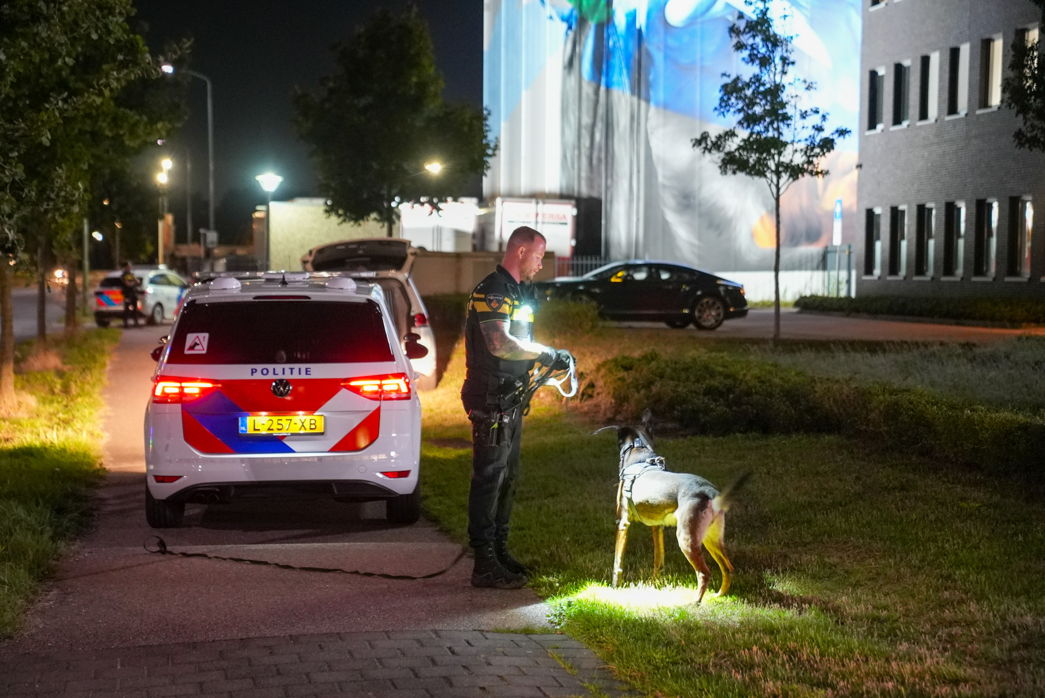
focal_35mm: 70
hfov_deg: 28.8
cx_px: 522
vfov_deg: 19.5
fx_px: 2033
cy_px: 349
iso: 6400
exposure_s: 1/50
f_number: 2.8
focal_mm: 70
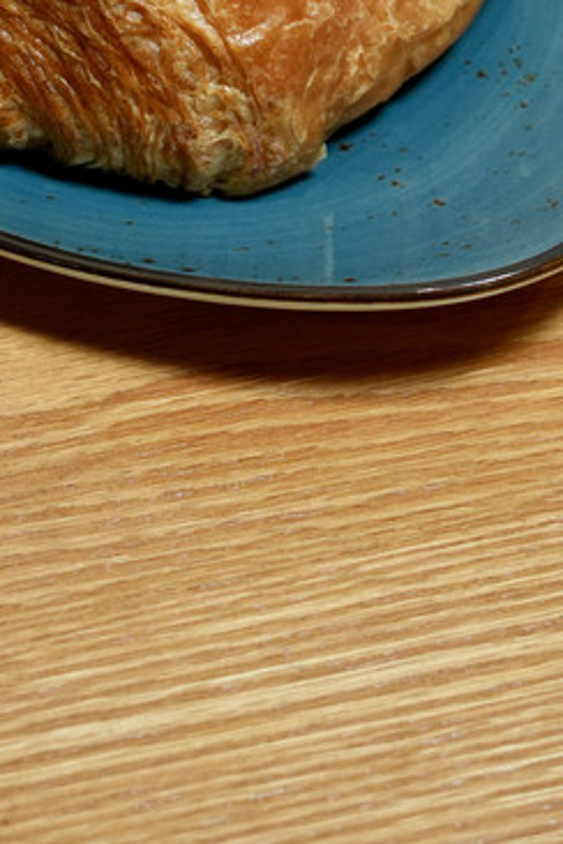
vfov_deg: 12.3
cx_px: 144
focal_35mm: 164
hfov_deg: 8.4
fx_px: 3847
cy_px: -74
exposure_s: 1/160
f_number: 4
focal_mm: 50
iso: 800
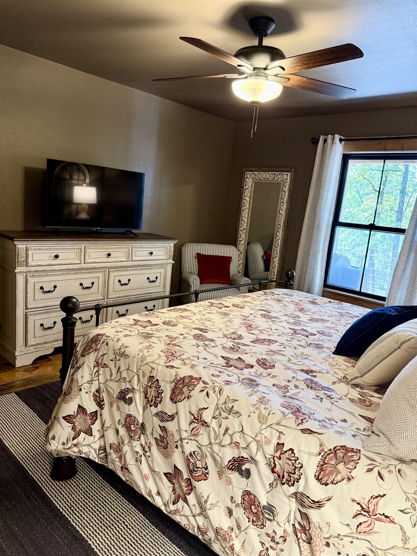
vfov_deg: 71.6
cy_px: 278
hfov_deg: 56.8
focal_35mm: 24
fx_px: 385
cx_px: 208
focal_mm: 6.76
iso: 320
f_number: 1.78
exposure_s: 1/60
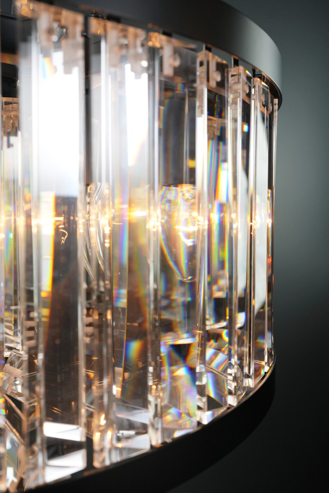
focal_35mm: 35
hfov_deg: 37.9
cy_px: 246
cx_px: 164
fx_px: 480
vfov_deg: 54.4
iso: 1600
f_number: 6.3
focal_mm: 35
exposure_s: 1/400
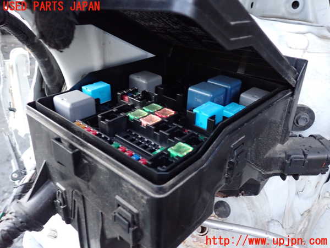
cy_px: 124
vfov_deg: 46.8
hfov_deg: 60.0
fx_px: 286
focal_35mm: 30
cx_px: 165
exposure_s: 1/20
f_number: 2.3
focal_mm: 5.4
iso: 800
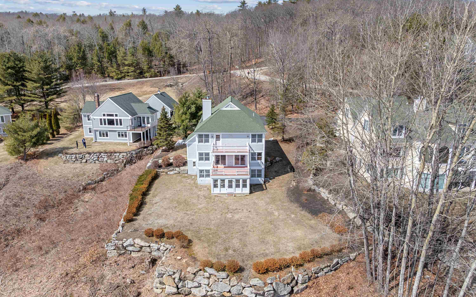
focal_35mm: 26
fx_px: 337
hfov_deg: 70.4
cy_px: 163
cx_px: 233
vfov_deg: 47.5
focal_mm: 12.29
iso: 120
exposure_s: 1/1250
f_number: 2.8
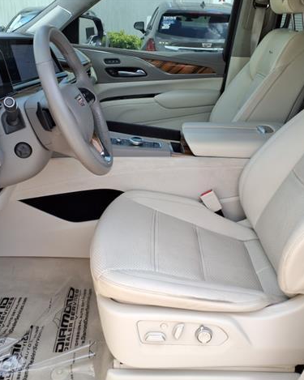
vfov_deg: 50.3
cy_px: 190
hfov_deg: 41.1
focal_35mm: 36
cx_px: 146
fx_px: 405
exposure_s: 1/357
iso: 40
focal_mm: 3.58
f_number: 1.9
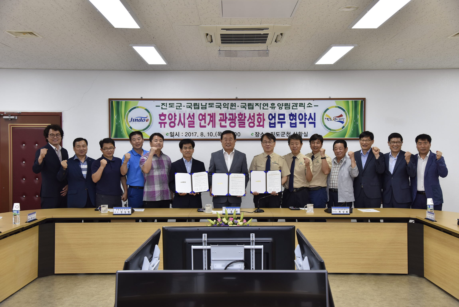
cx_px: 230
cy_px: 154
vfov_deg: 35.1
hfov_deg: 50.7
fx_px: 485
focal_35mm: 38
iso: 800
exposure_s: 1/125
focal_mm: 38
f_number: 5
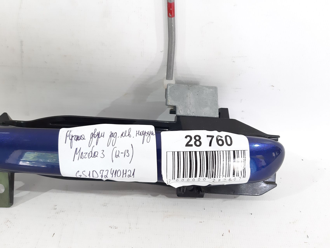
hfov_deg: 65.3
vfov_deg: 51.3
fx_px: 257
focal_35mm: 27
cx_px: 165
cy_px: 124
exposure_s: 1/50
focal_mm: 3.93
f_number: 1.7
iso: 200
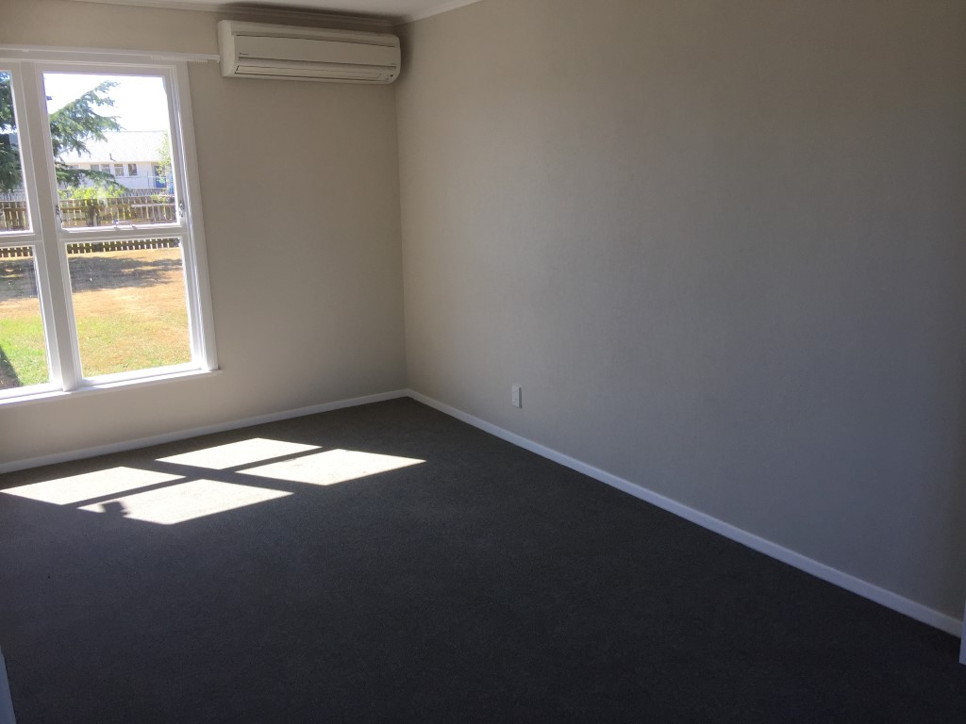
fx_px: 809
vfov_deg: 48.2
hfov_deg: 61.7
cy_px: 362
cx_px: 483
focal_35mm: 29
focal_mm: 4.15
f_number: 2.2
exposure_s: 1/359
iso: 32
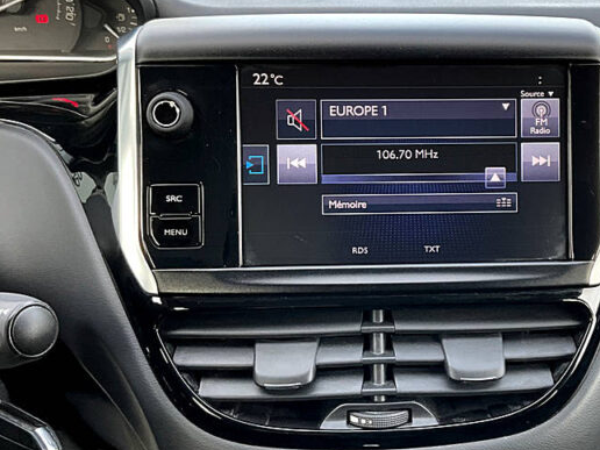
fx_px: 780
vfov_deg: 32.2
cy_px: 208
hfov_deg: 41.4
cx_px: 409
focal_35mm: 45
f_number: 1.8
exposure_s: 1/122
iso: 32
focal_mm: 3
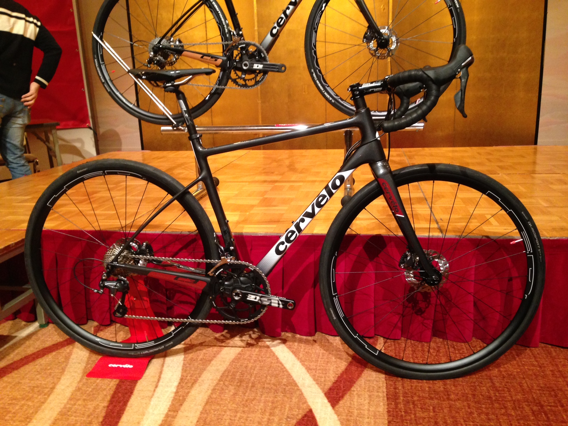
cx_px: 284
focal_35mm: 33
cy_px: 213
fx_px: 541
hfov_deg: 55.4
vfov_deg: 42.9
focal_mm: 4.12
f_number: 2.4
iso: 250
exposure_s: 1/20
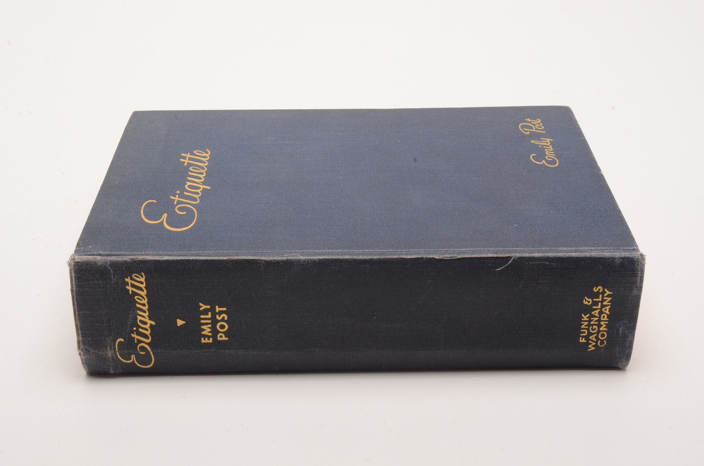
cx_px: 352
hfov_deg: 36.9
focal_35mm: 54
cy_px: 233
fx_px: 1054
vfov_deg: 25.0
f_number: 25
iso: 100
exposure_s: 1/160
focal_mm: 36
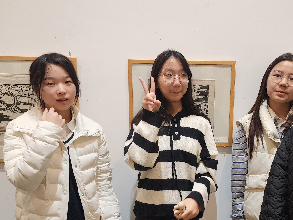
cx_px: 190
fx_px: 364
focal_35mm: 43
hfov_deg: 43.4
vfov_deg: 33.4
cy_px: 140
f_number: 1.8
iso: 250
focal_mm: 6.4
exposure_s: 1/120
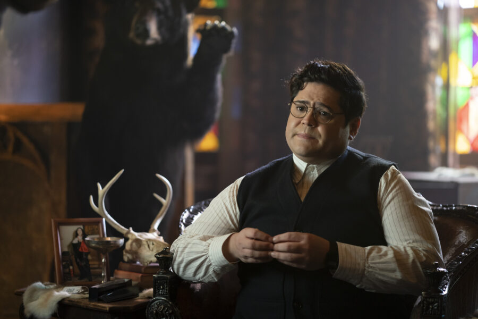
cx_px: 239
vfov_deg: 16.1
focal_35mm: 85
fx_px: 1129
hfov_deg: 23.9
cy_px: 160
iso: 3200
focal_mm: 85
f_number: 1.8
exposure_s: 1/125
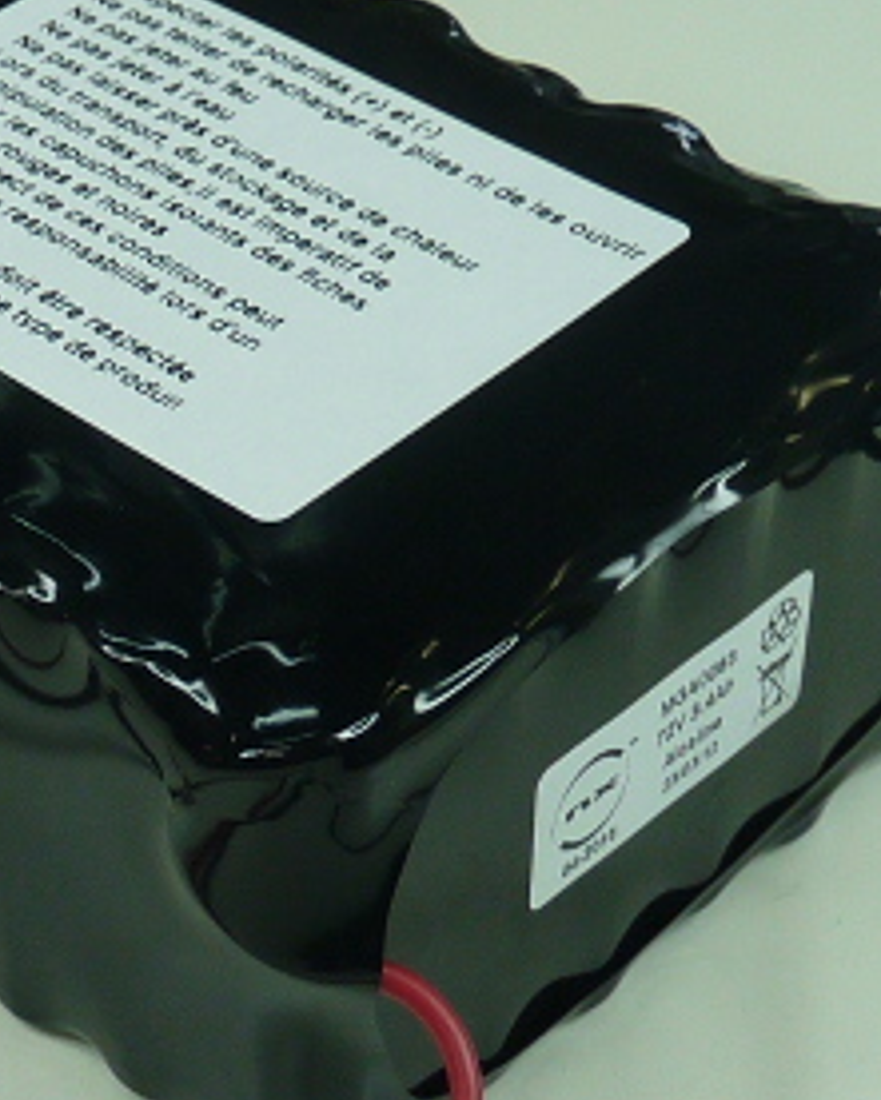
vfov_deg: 17.3
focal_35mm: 111
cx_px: 72
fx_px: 3616
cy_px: 745
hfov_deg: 13.8
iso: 100
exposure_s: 1/60
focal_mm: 4.8
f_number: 2.8
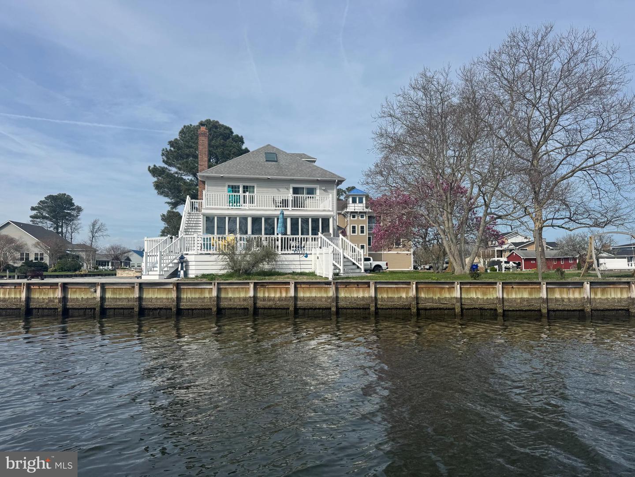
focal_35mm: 24
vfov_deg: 56.8
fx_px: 440
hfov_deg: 71.6
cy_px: 238
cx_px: 318
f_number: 1.78
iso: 80
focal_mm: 6.76
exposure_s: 1/5814
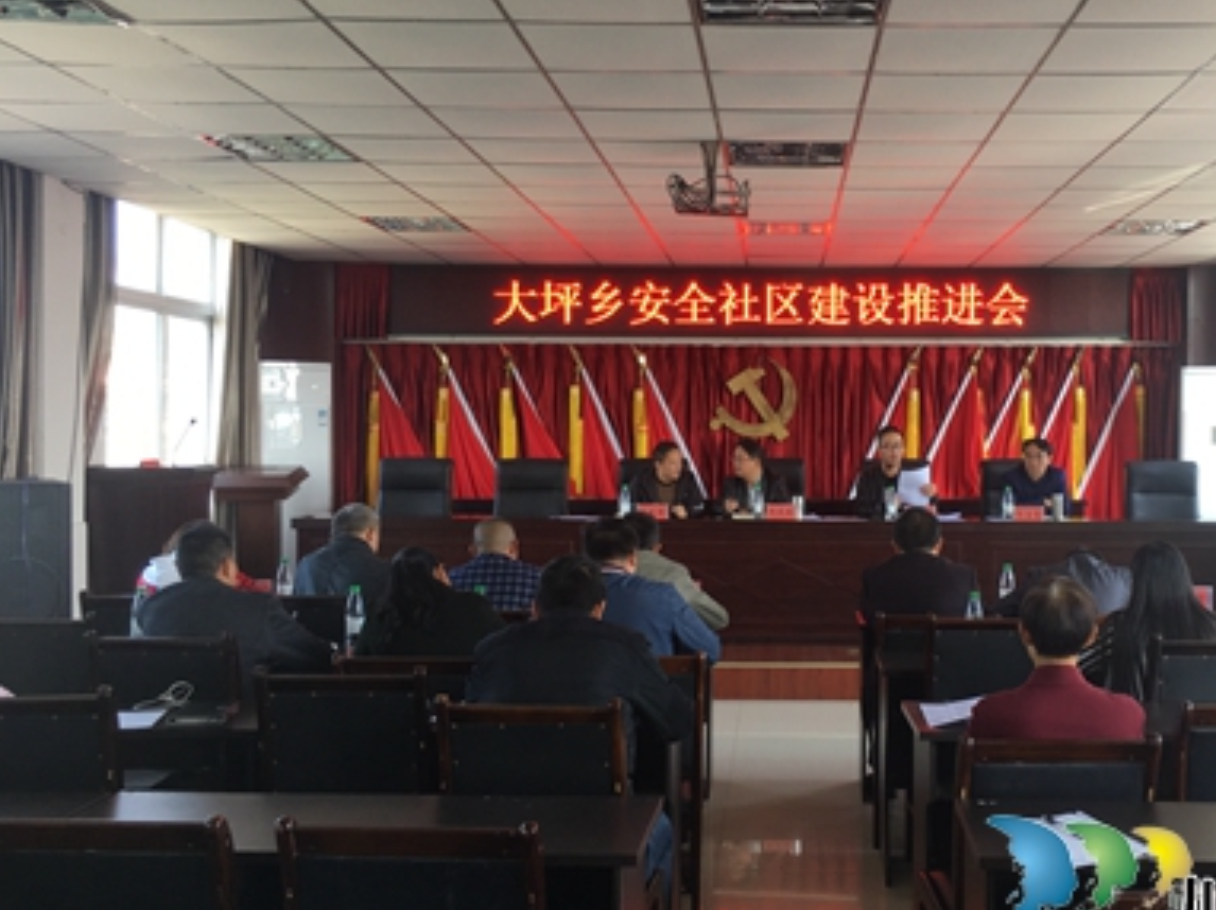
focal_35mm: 38
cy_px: 450
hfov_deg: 48.4
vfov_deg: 37.7
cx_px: 786
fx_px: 1334
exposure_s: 1/50
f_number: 2.2
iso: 32
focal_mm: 4.15
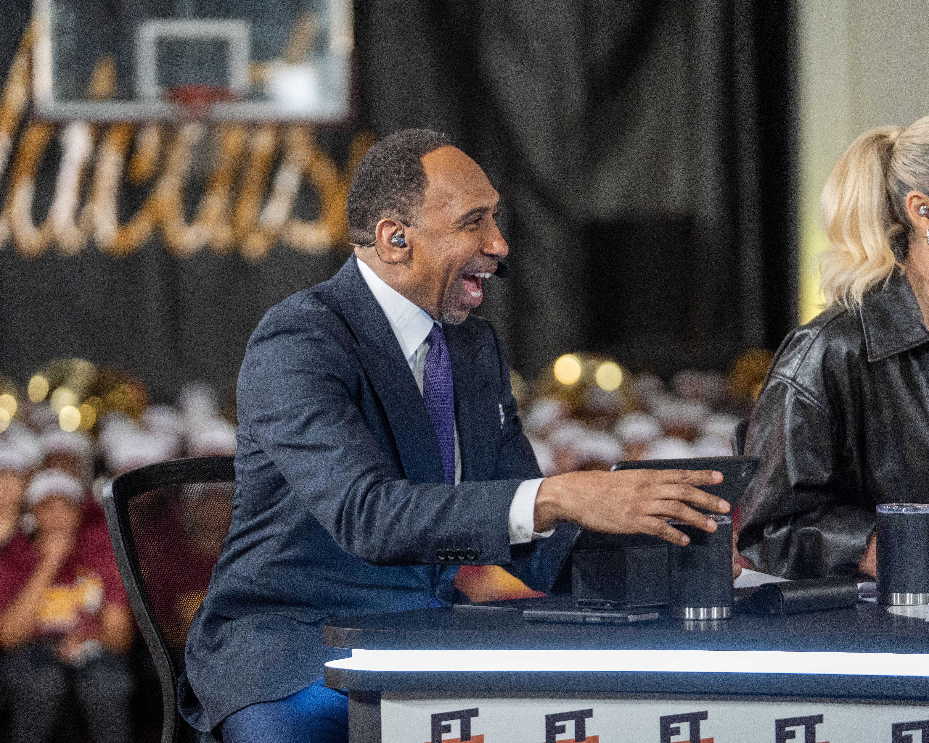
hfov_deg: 13.6
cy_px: 371
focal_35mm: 142
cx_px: 414
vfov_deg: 10.9
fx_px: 3904
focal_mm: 126
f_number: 2.8
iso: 3200
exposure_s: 1/320
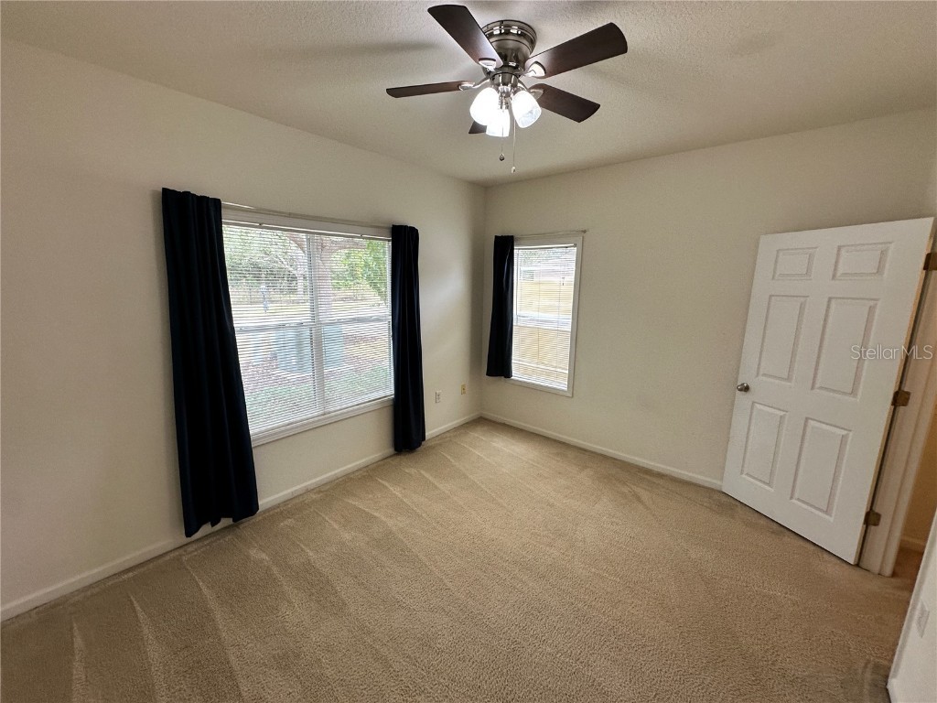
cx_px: 468
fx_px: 379
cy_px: 352
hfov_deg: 102.1
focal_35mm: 14
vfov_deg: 85.7
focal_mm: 2.22
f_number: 2.2
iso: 125
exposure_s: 1/120
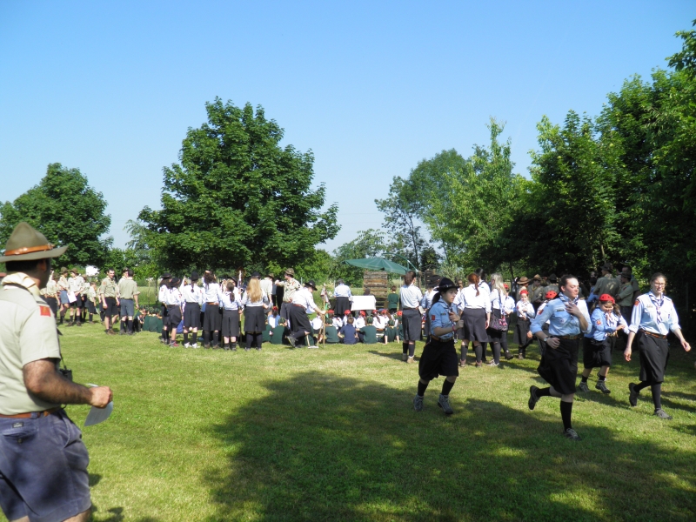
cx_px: 348
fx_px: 603
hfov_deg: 60.0
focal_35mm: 30
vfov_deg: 46.8
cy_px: 261
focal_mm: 5.5
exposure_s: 1/640
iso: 50
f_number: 3
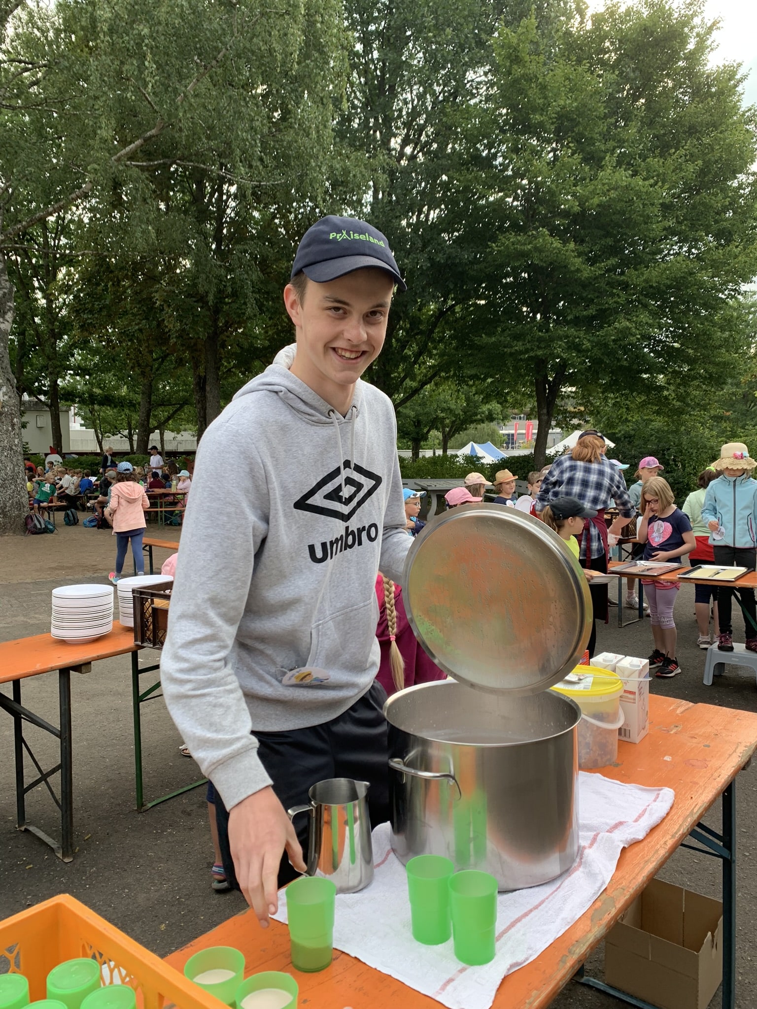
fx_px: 758
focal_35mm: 26
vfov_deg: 67.3
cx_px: 378
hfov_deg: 53.1
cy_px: 504
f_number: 1.8
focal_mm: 4.25
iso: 25
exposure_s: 1/224
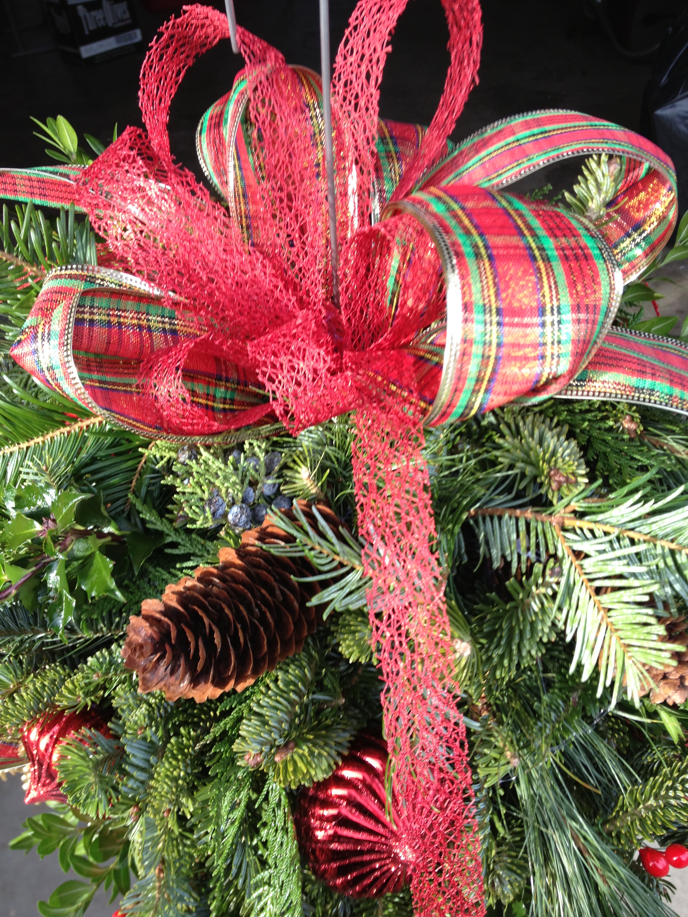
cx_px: 344
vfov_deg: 52.6
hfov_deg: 40.7
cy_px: 458
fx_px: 928
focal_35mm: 35
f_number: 2.4
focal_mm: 4.28
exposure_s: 1/123
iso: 50
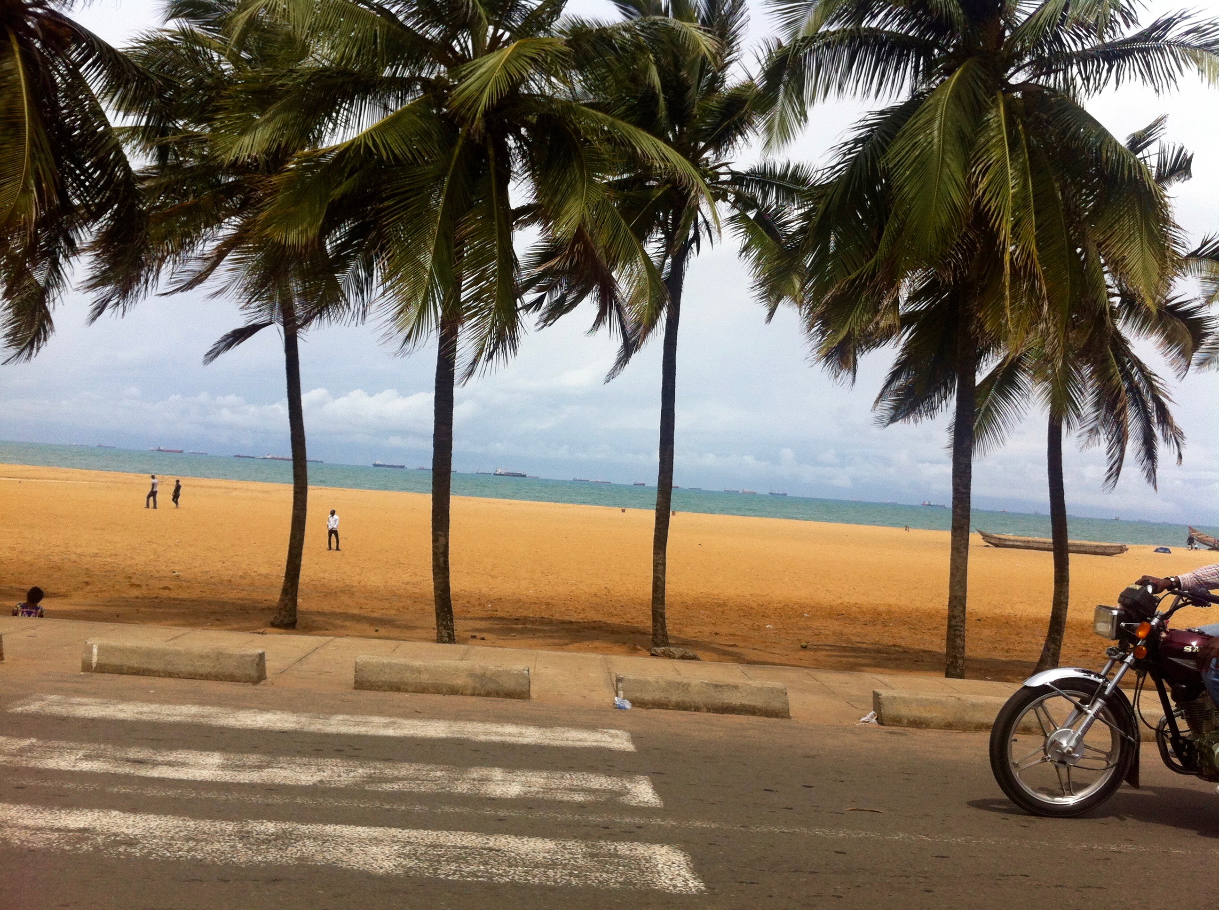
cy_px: 455
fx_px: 1231
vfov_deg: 40.6
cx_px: 610
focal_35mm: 35
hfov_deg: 52.7
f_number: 2.8
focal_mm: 3.85
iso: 80
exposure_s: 1/1885
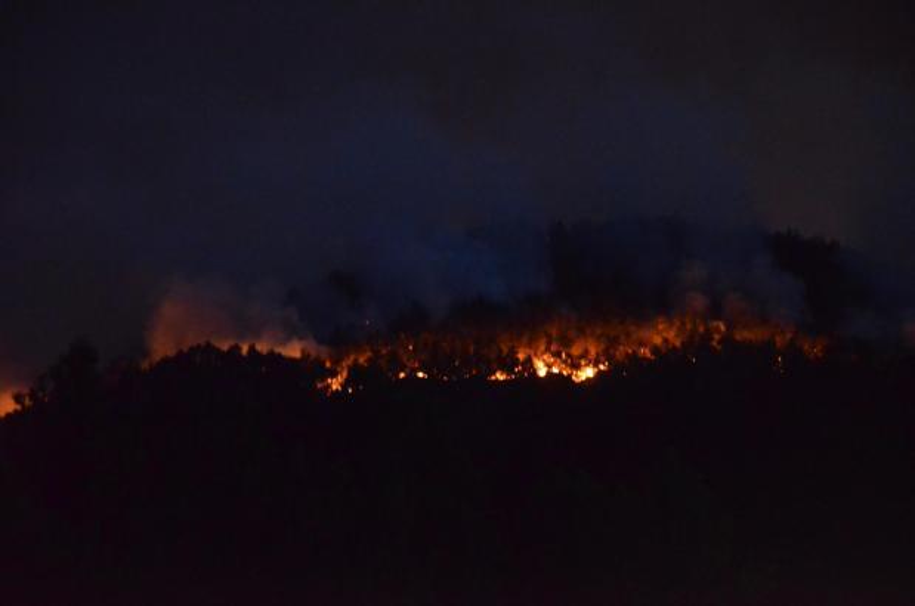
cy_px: 303
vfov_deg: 8.7
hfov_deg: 13.1
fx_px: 3995
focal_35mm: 158
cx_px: 458
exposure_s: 1/6
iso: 6400
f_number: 5.6
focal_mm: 105
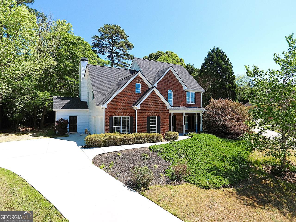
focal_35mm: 20
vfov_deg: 66.0
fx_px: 171
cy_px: 111
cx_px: 148
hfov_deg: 81.7
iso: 100
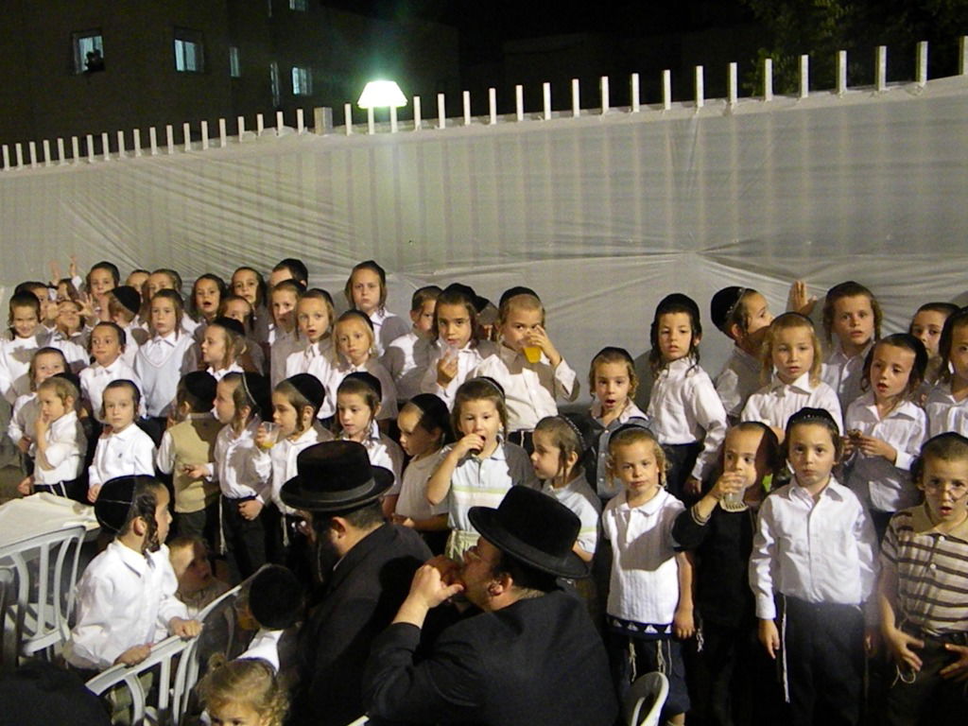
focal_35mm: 36
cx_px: 484
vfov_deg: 39.7
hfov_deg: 51.4
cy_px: 363
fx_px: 1007
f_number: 3.7
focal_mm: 6.4
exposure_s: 1/63
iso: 1477
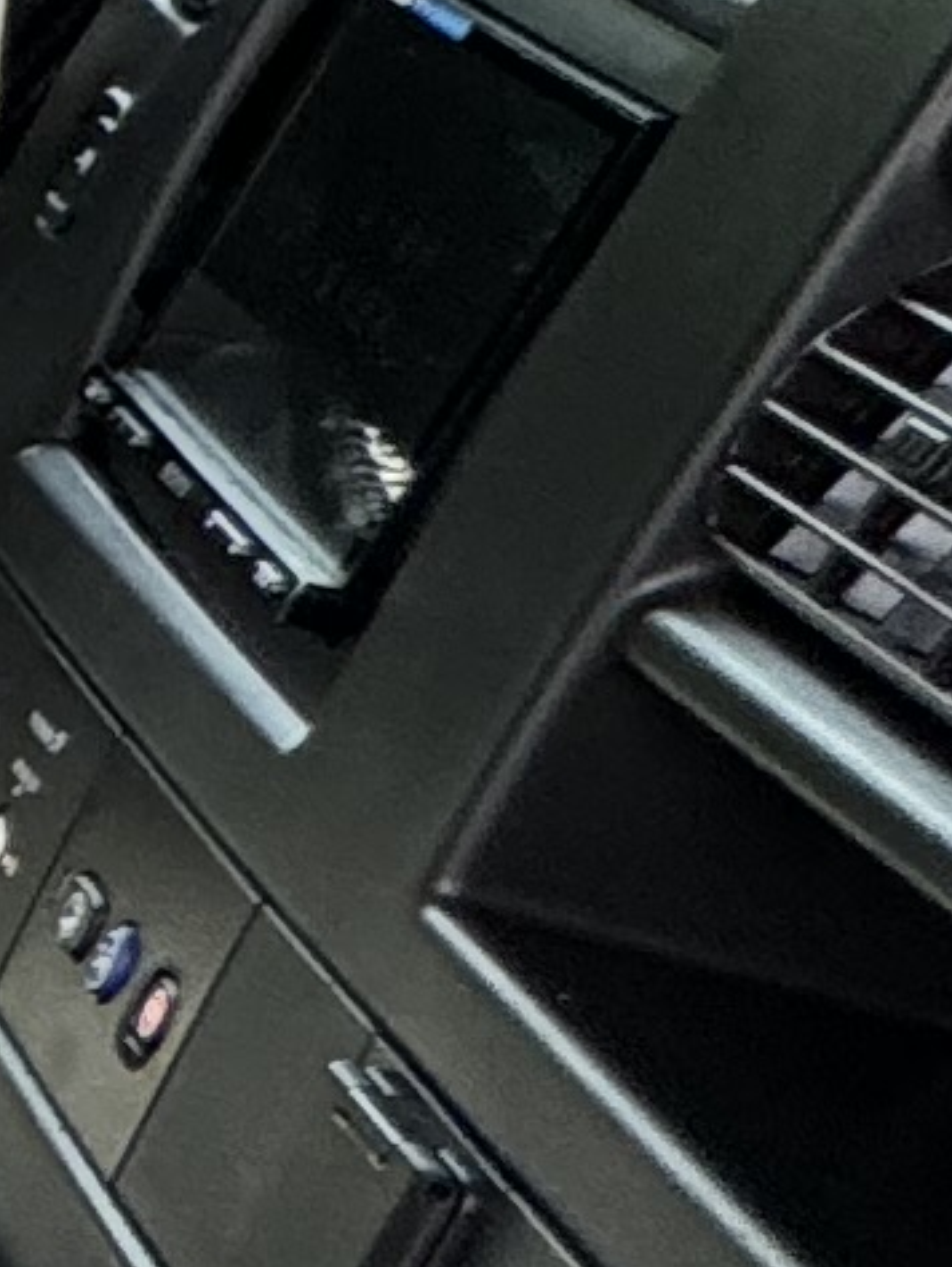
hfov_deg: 6.6
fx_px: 4360
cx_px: -3669
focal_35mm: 119
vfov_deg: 16.4
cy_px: 1101
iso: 40
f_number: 2.2
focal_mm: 2.22
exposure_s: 1/99
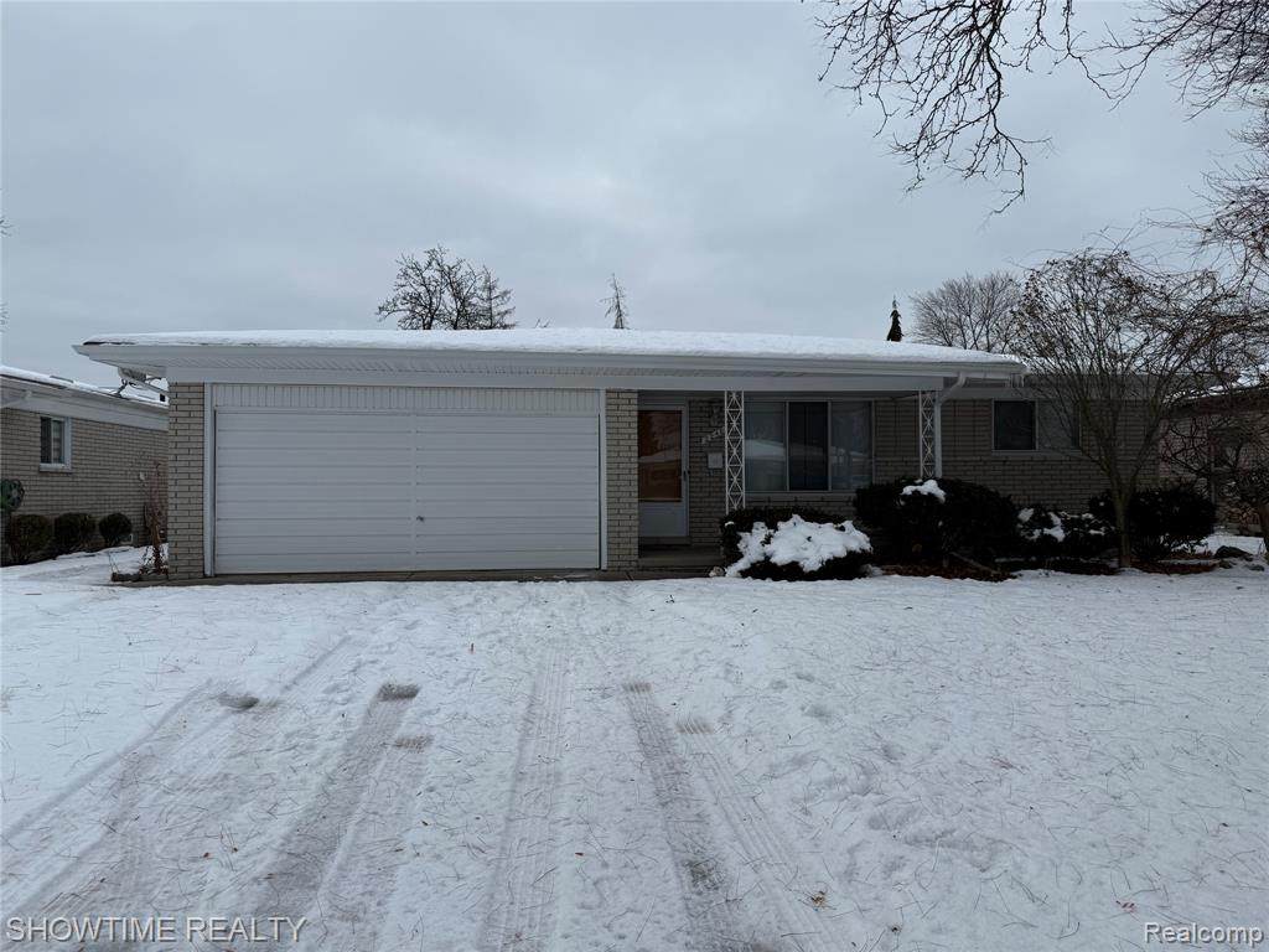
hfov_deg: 71.6
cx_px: 634
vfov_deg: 56.8
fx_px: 880
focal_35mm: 24
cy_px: 476
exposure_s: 1/3953
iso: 80
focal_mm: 6.76
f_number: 1.78
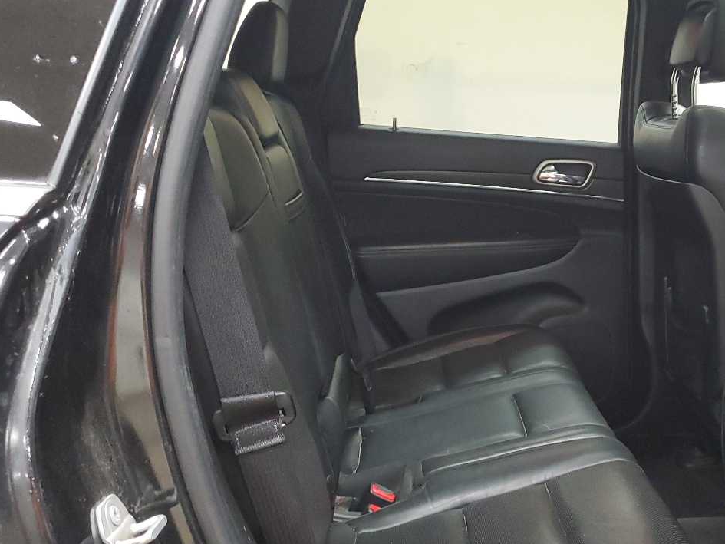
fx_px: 922
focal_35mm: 44
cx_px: 560
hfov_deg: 41.4
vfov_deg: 32.9
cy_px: 299
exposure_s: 1/20
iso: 302
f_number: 1.5
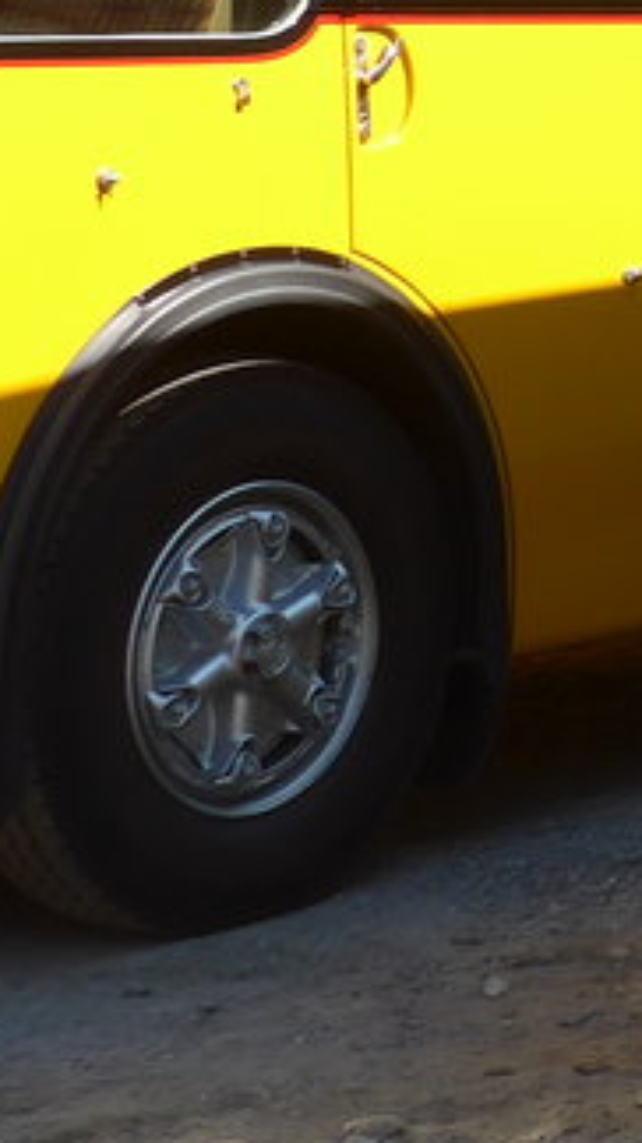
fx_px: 3787
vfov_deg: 16.8
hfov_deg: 8.8
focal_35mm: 125
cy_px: -18
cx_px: 1527
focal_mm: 6.5
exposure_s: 1/640
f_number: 2.8
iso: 80
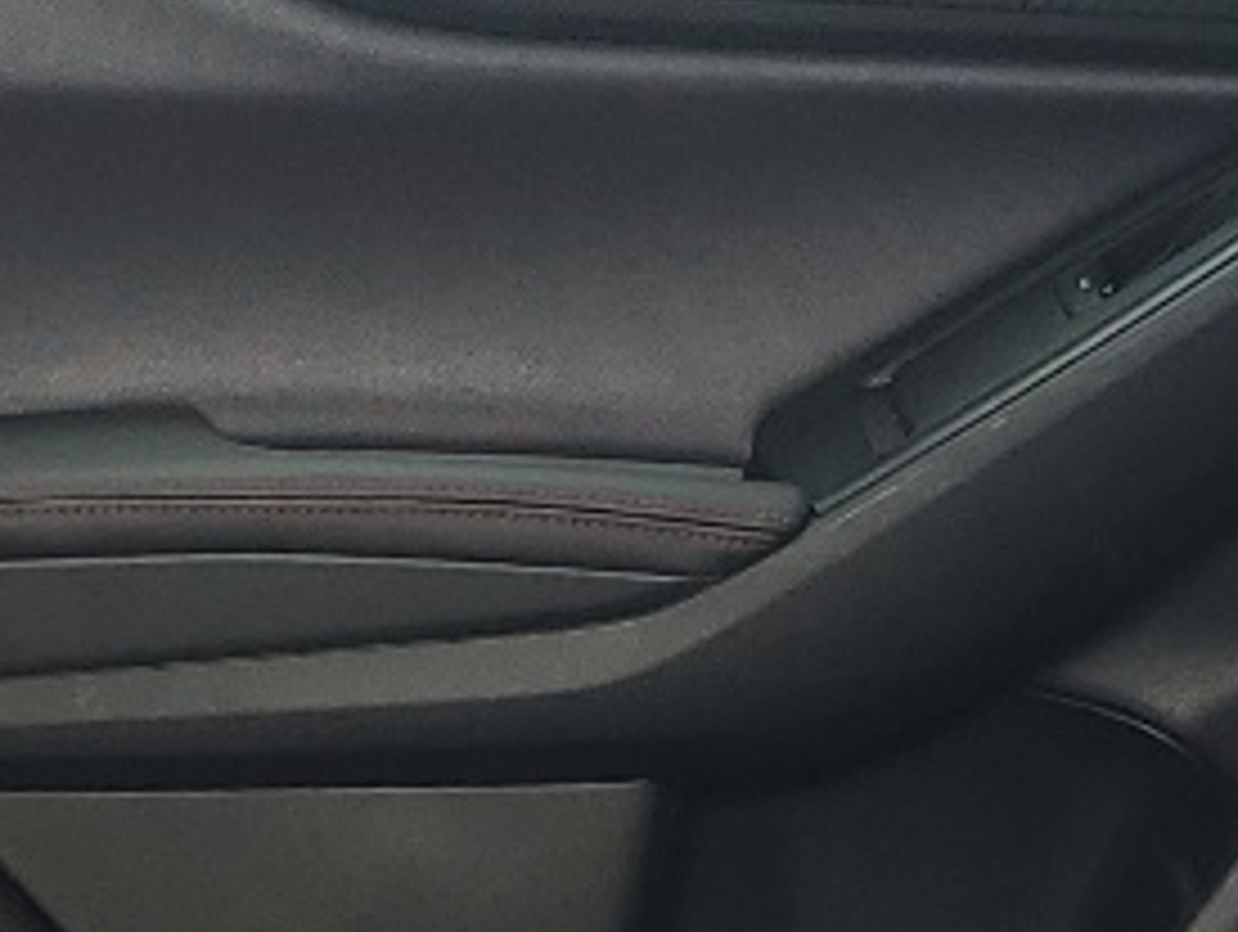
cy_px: 1459
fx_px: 5407
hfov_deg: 12.9
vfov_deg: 9.5
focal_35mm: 151
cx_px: -36
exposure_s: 1/196
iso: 50
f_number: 1.5
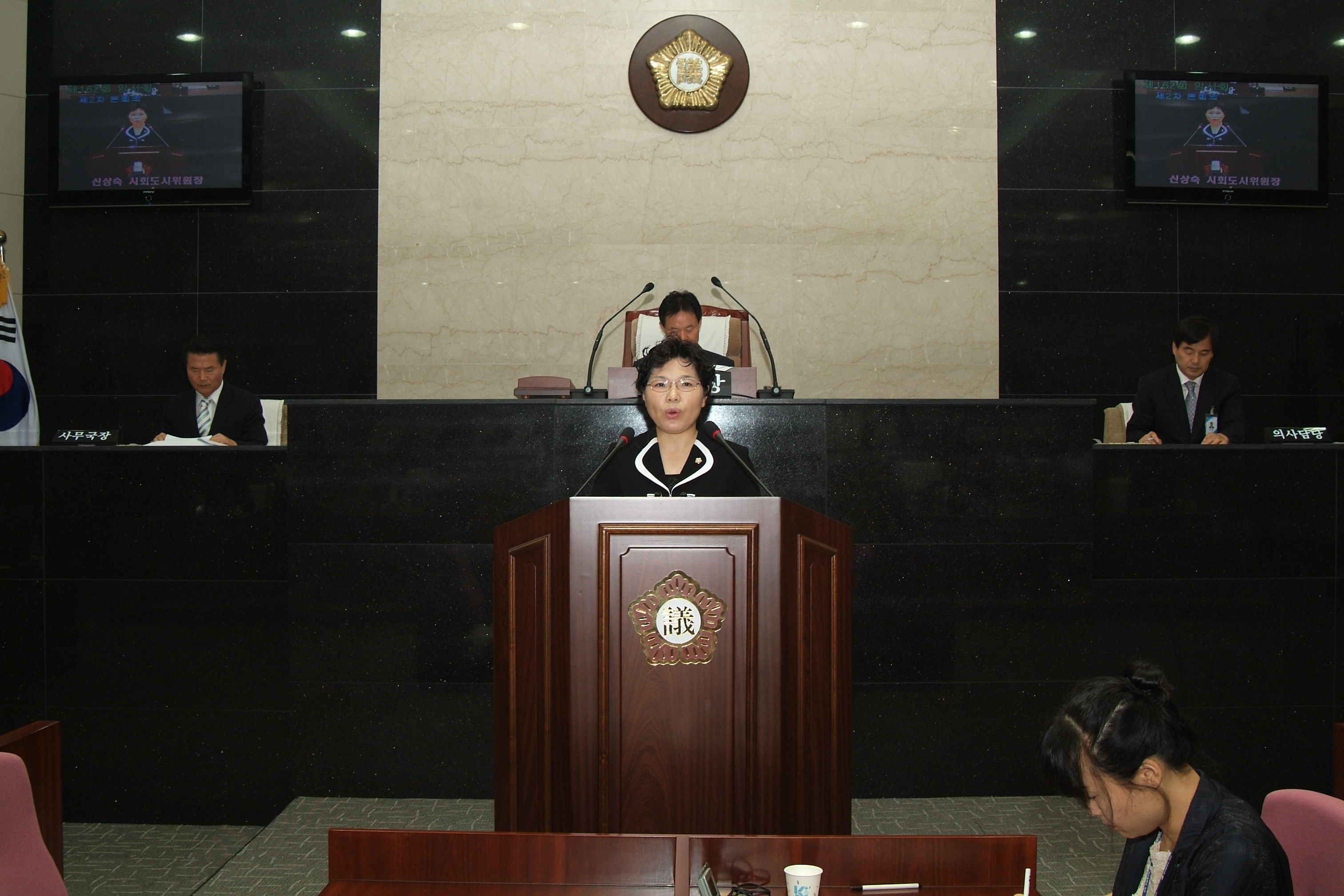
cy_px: 448
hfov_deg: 53.1
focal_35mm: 36
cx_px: 672
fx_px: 1344
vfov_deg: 36.9
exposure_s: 1/60
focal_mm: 24
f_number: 5.6
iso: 400
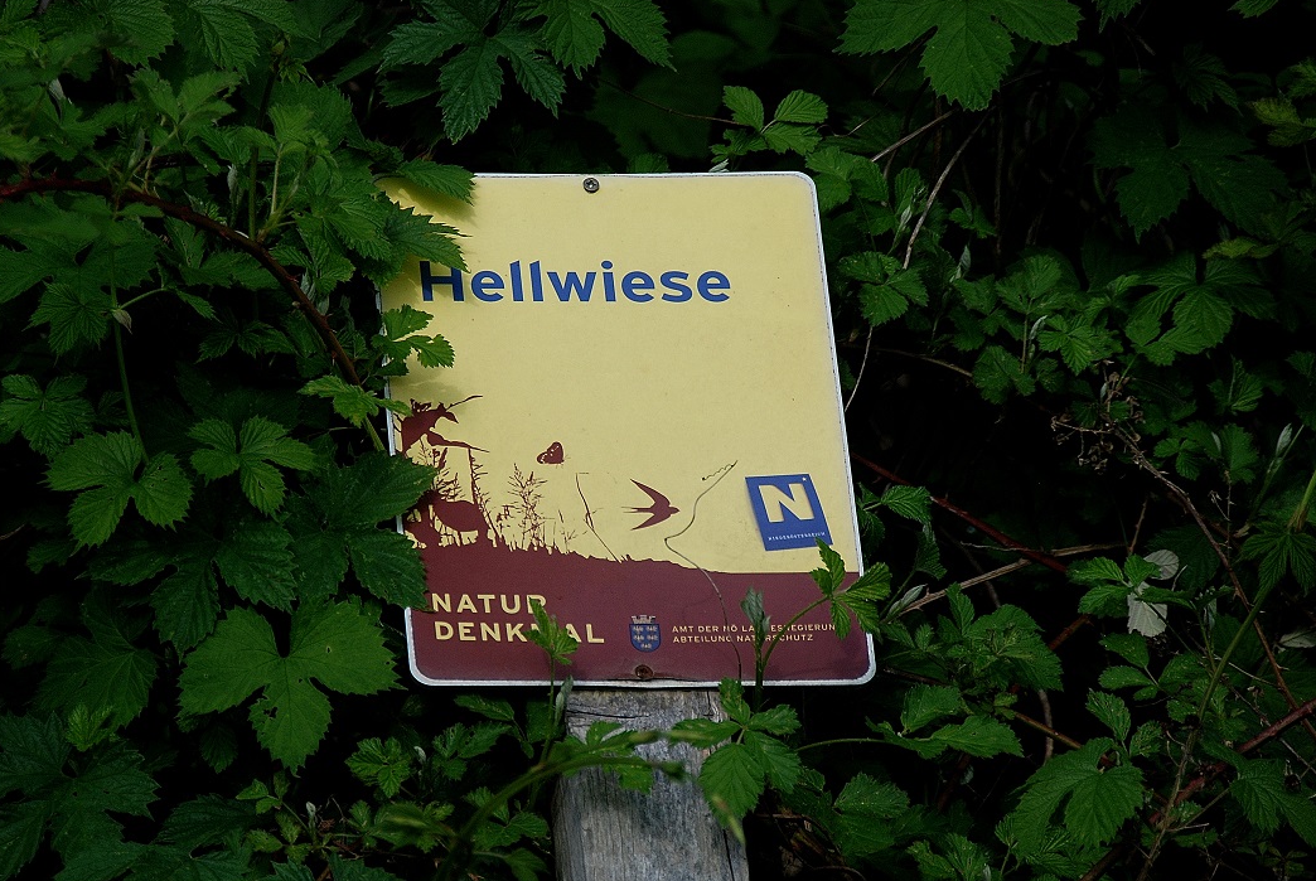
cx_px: 618
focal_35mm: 334
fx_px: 12225
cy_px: 476
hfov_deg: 6.2
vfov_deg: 4.1
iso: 200
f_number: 5.6
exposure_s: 1/1000
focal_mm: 200
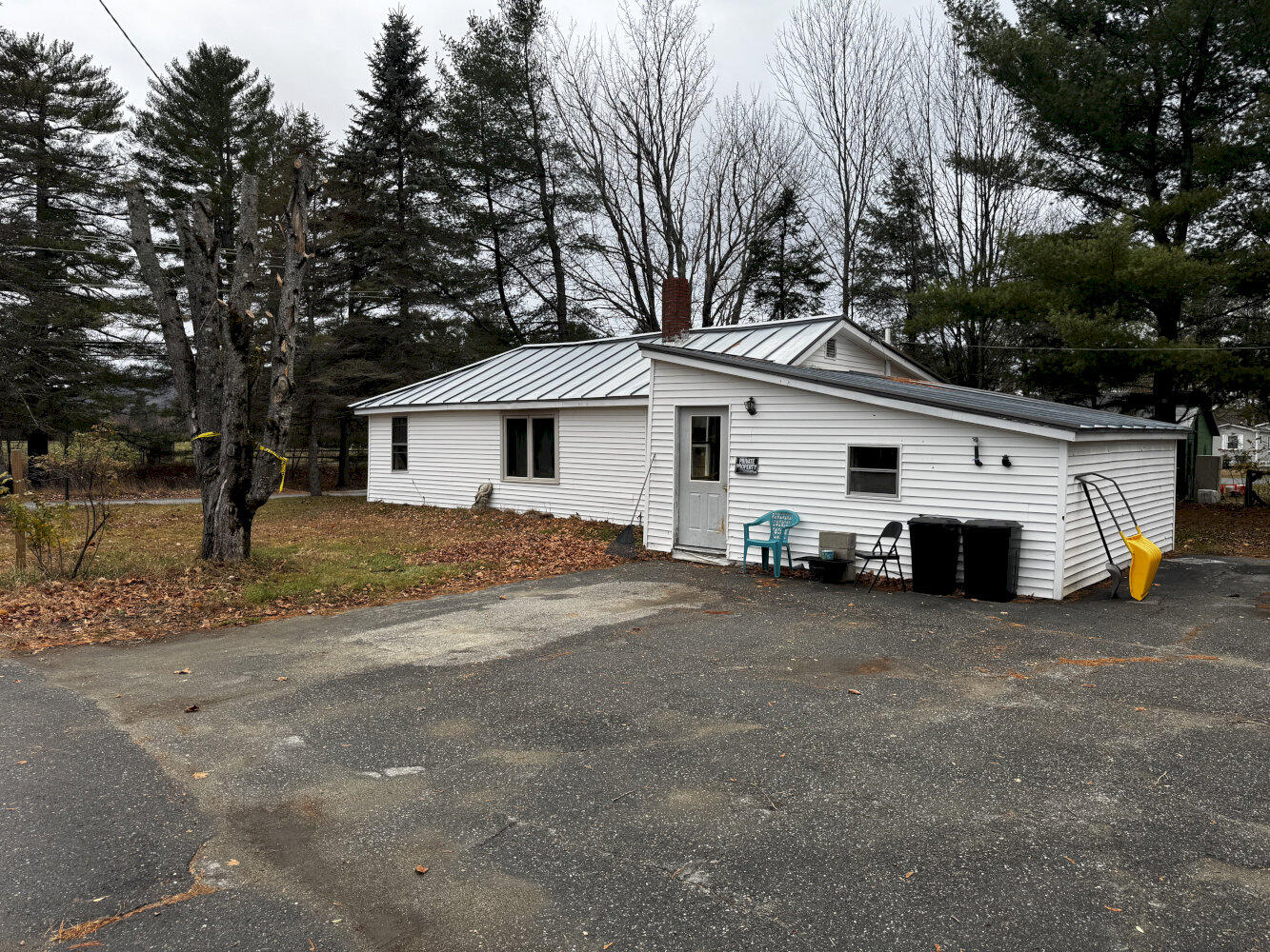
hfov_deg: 71.6
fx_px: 881
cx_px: 635
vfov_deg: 56.8
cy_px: 476
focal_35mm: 24
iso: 64
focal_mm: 6.76
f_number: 1.78
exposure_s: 1/146
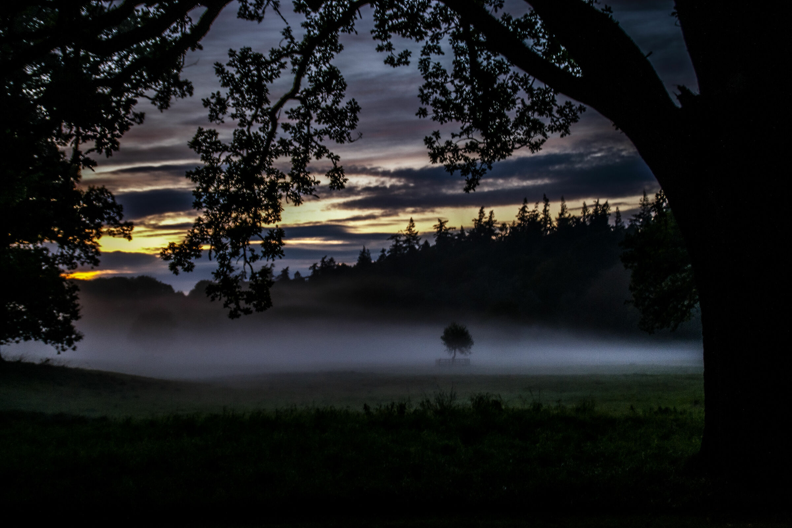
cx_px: 396
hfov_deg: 35.1
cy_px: 264
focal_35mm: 57
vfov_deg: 23.8
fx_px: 1254
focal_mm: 38
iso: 800
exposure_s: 1/15
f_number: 4.5
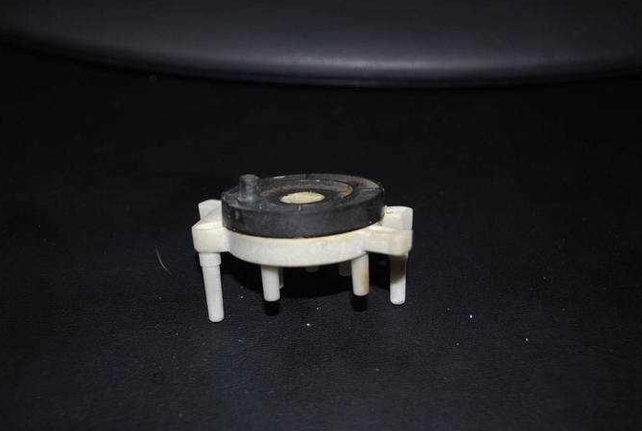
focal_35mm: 47
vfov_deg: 28.8
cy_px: 201
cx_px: 297
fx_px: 840
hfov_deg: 41.8
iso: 200
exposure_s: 1/60
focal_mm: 26
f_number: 4.5
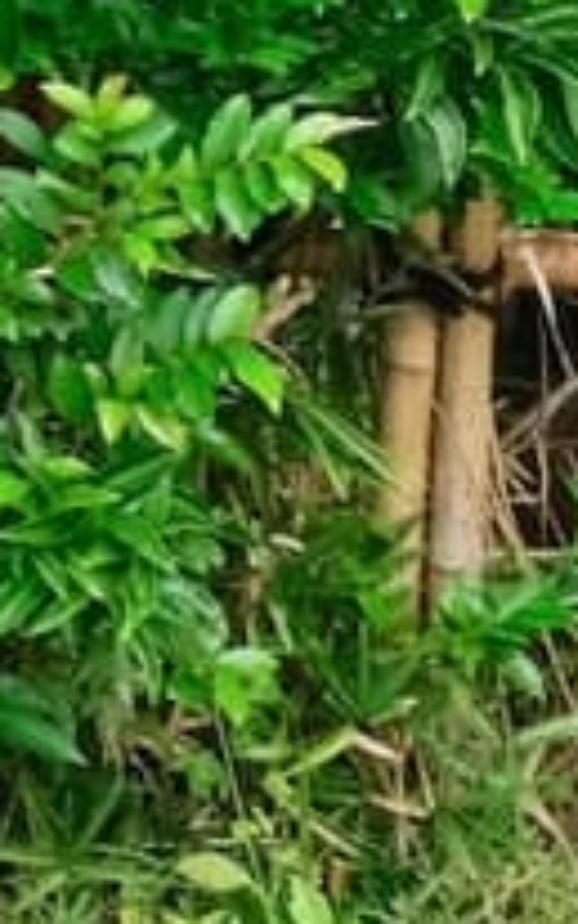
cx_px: -1756
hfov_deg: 6.3
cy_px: -917
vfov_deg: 11.1
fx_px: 4304
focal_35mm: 171
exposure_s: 1/125
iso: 1600
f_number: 6.4
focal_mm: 16
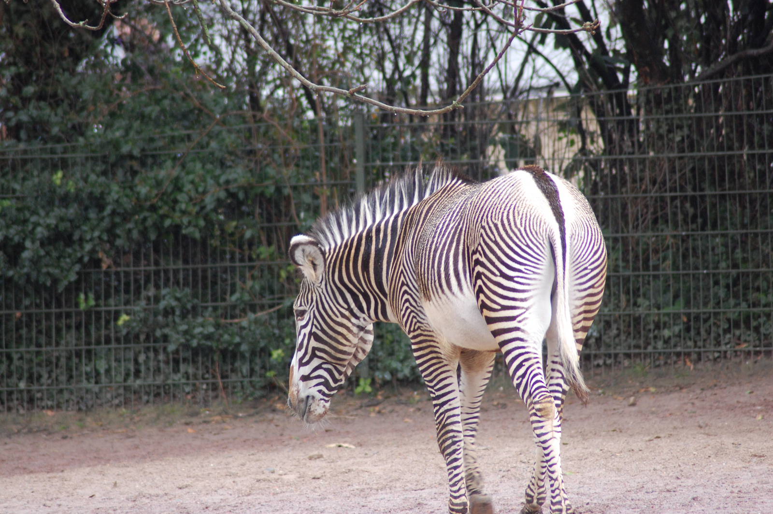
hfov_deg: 4.9
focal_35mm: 420
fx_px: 9011
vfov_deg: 3.3
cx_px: 386
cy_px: 257
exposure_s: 1/160
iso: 800
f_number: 5.6
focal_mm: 280
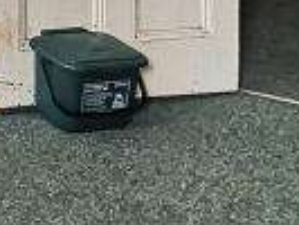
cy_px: -200
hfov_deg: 13.3
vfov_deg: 13.1
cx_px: -461
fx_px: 865
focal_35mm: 100
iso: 100
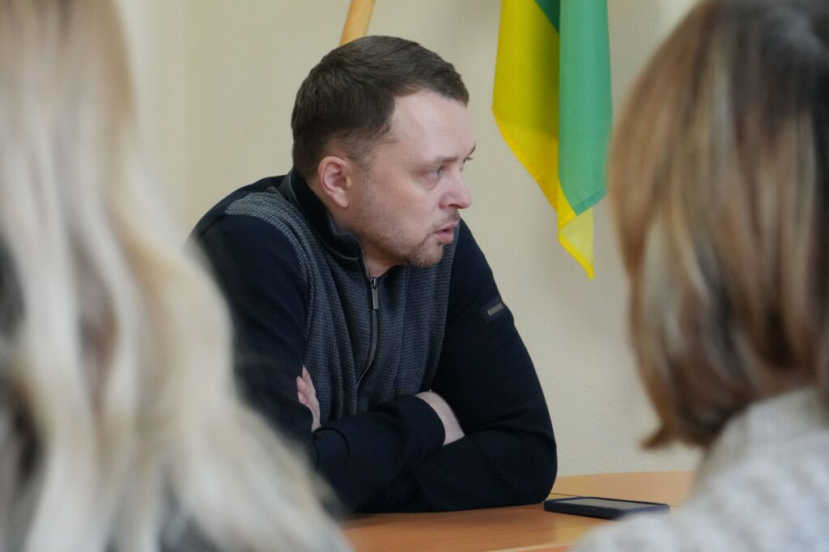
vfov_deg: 8.4
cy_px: 276
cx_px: 414
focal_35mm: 164
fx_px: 3764
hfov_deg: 12.6
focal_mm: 109
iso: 6400
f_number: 9
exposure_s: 1/125
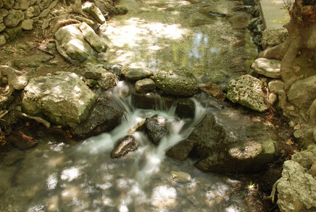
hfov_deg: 50.6
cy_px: 110
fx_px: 334
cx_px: 156
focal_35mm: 38
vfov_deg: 35.2
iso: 100
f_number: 13
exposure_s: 1/1.5
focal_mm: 24
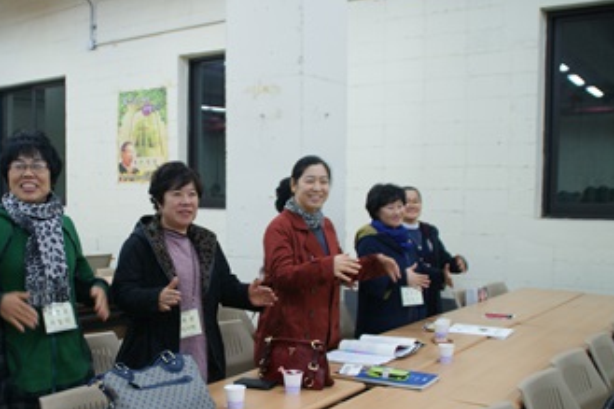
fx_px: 699
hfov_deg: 46.6
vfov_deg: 32.4
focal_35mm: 41
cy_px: 262
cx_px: 198
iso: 320
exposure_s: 1/30
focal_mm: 18
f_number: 3.5
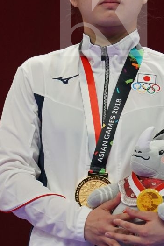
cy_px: 179
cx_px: 104
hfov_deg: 1.4
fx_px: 6543
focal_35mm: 957
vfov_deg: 2.2
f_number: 4
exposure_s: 1/500
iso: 1250
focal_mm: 280
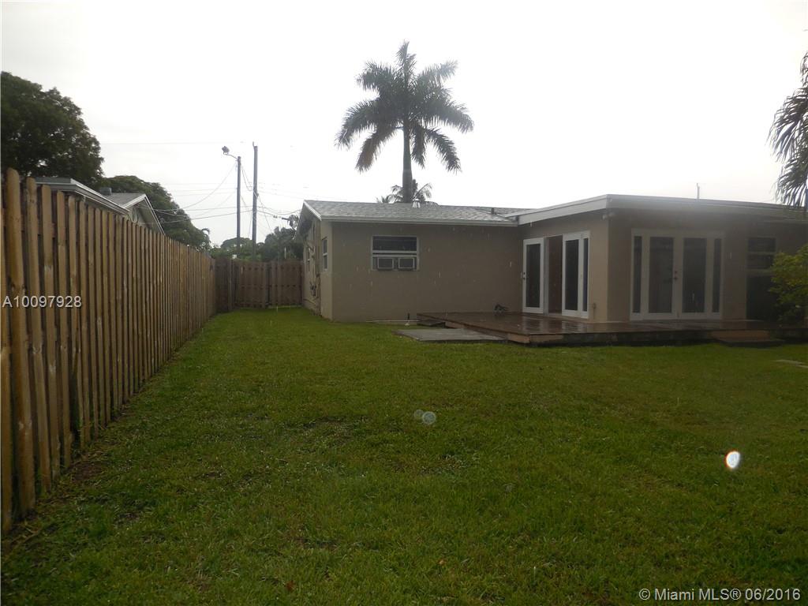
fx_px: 584
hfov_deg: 69.4
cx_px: 404
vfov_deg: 54.9
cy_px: 303
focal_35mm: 25
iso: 125
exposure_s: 1/500
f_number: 3.3
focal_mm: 4.5
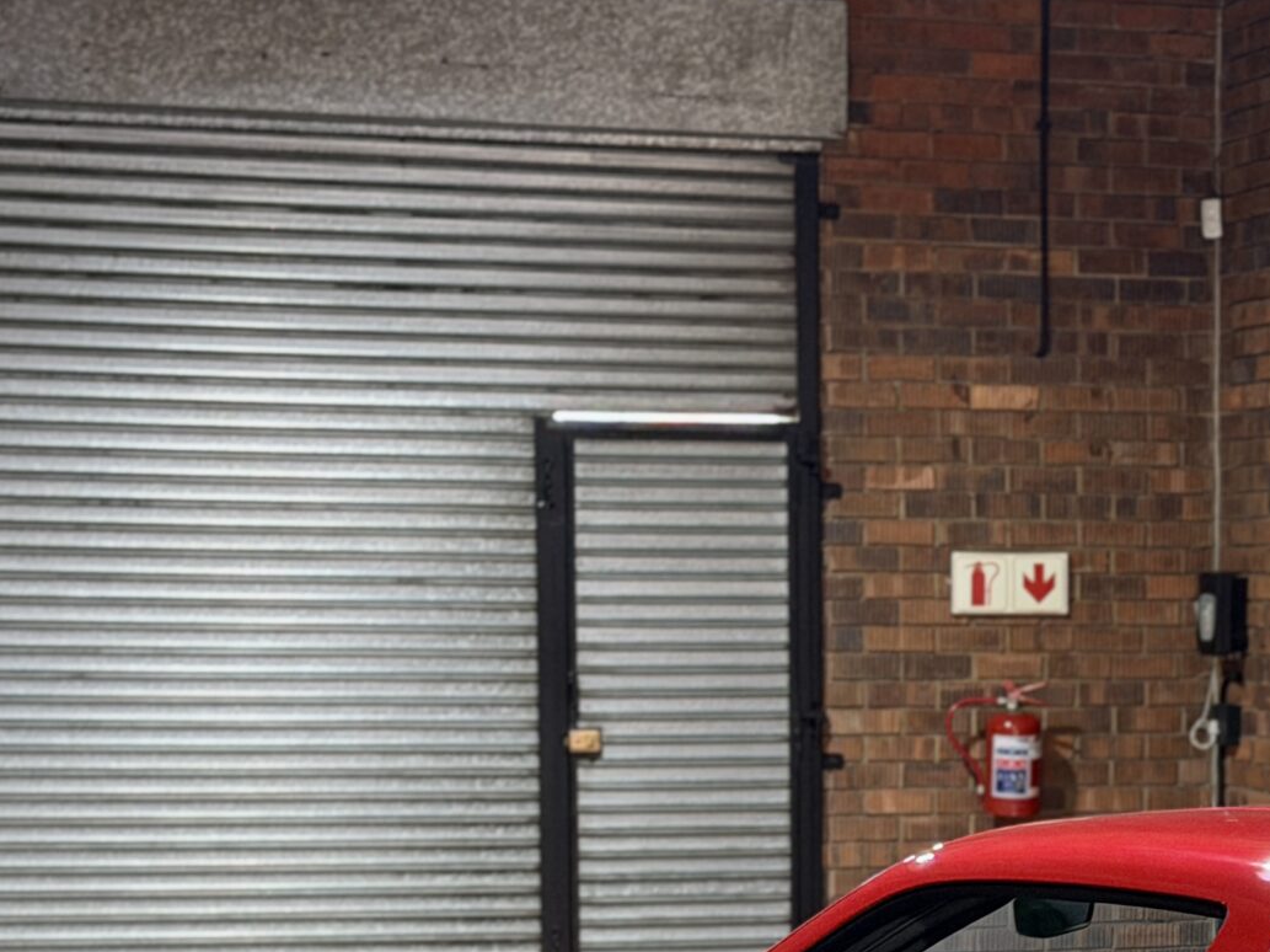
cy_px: 994
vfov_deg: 12.3
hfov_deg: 16.3
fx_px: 4364
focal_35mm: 119
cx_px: 1170
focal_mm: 6.76
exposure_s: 1/33
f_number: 1.78
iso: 250
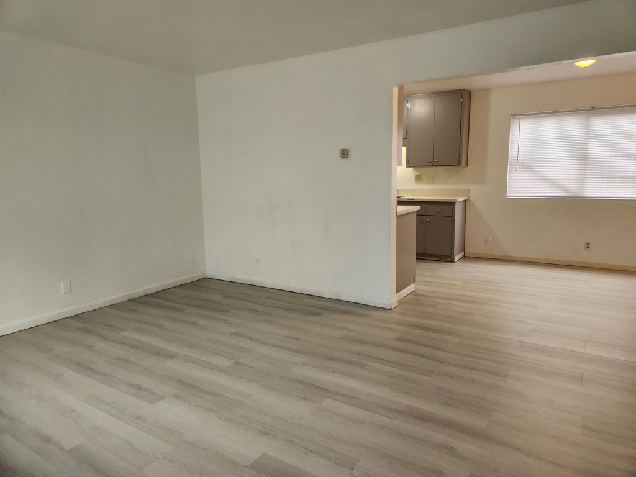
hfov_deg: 73.9
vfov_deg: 58.9
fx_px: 423
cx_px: 318
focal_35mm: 23
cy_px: 238
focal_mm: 5.4
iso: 200
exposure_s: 1/120
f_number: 1.8
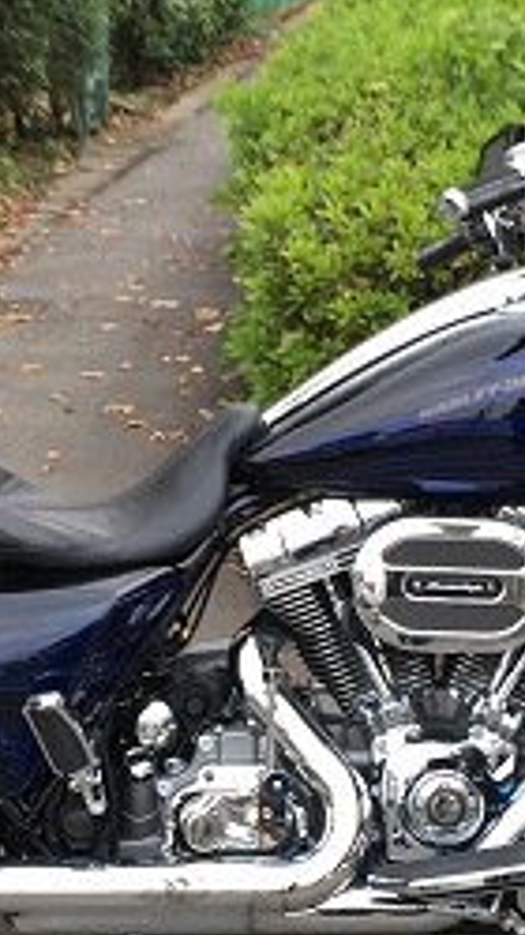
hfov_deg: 15.9
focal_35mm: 76
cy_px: 533
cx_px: 274
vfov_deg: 27.8
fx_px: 1882
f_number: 2.2
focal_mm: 4.15
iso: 32
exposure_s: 1/60
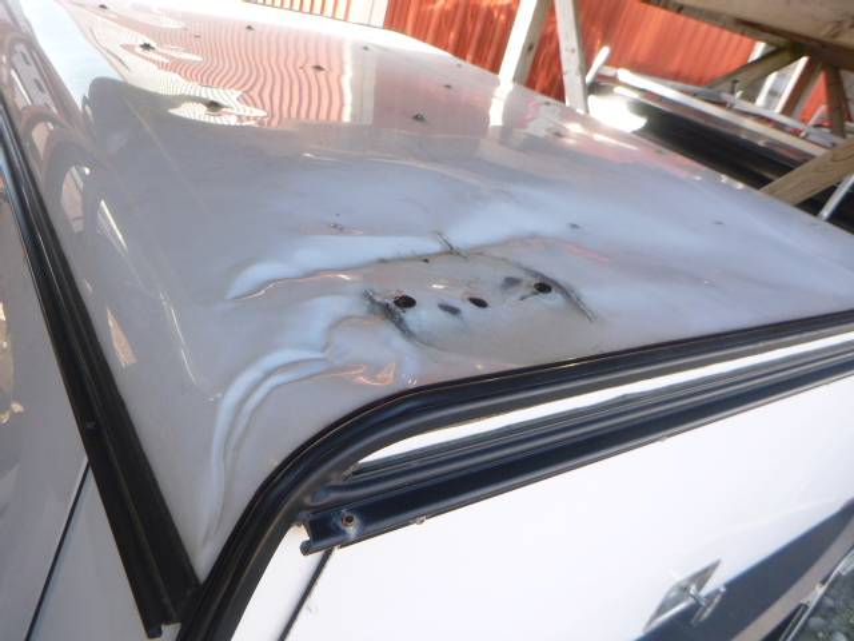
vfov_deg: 54.9
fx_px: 617
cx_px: 427
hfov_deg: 69.4
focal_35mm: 25
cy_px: 320
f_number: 3.9
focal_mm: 4.5
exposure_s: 1/60
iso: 100
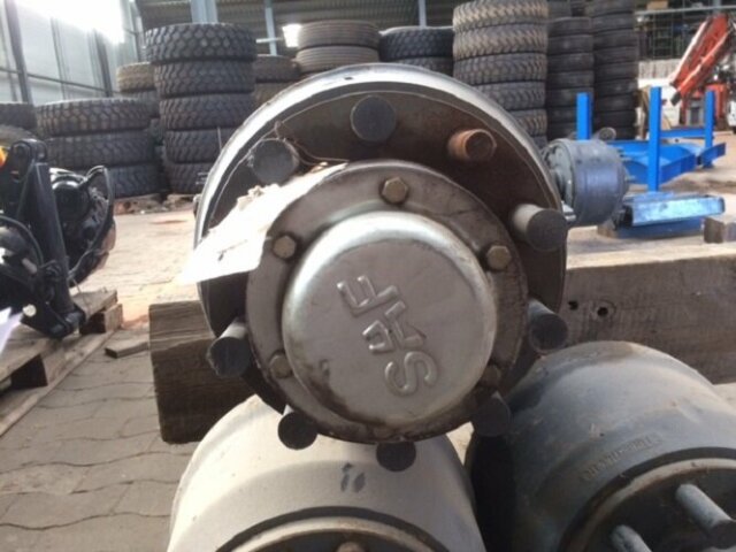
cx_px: 368
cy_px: 276
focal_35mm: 29
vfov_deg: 48.2
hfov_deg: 61.7
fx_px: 617
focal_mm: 4.15
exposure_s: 1/33
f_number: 2.2
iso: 80
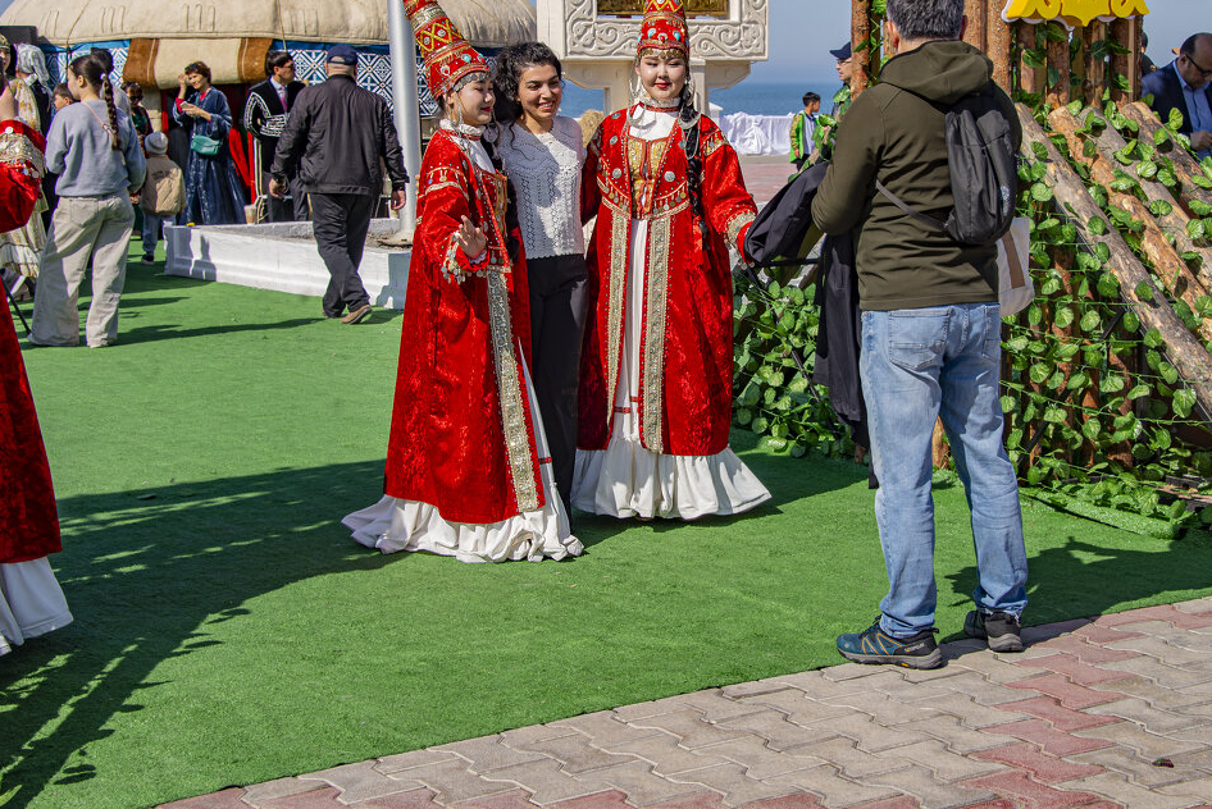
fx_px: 2392
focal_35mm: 71
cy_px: 303
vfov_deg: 19.2
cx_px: 715
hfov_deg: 28.4
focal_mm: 56
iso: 160
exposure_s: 1/250
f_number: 11
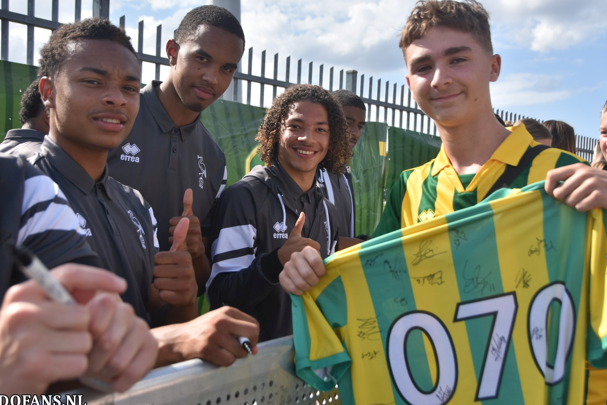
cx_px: 305
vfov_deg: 31.2
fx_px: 725
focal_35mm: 43
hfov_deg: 45.4
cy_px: 185
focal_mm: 26
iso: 200
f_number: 4.5
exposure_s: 1/1250
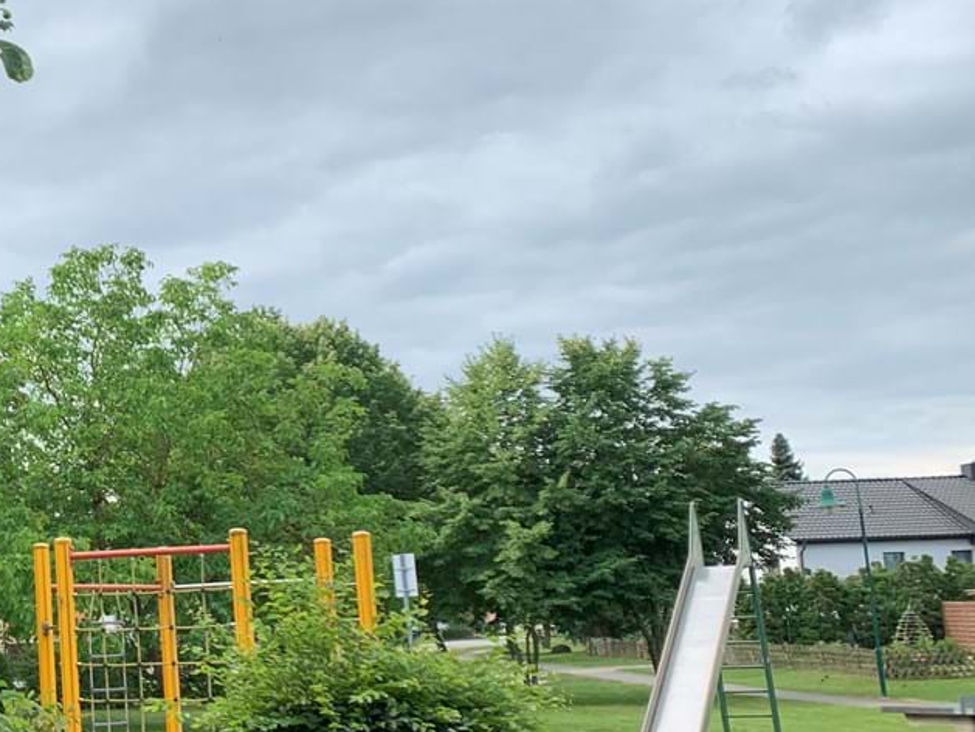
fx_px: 1747
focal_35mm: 62
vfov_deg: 23.7
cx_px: -50
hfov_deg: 28.8
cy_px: 393
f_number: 1.8
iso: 25
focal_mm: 4.25
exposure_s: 1/1266
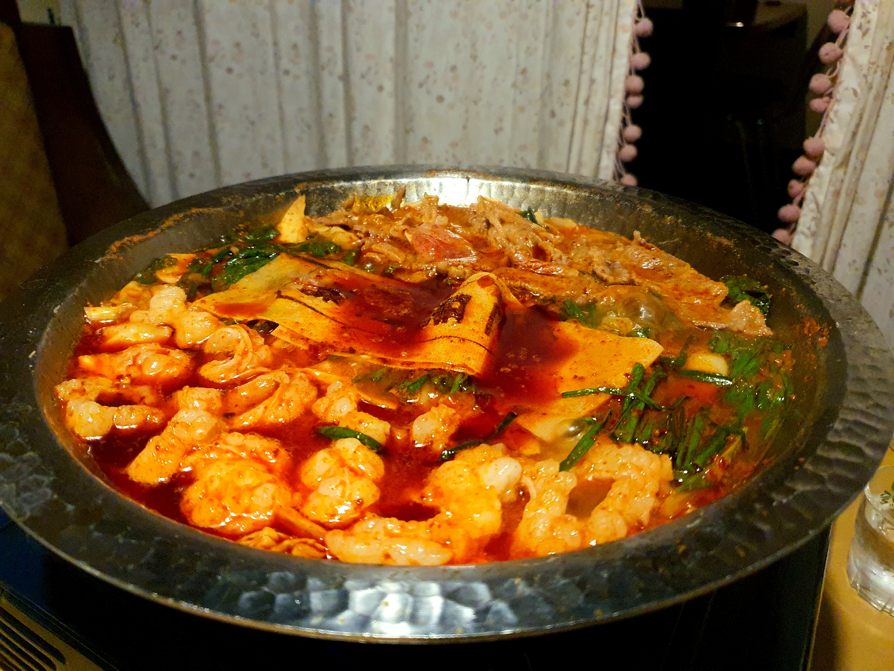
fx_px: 671
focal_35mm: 26
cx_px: 447
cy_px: 336
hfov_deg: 67.3
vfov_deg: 53.1
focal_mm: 4.3
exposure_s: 1/40
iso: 640
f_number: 1.5
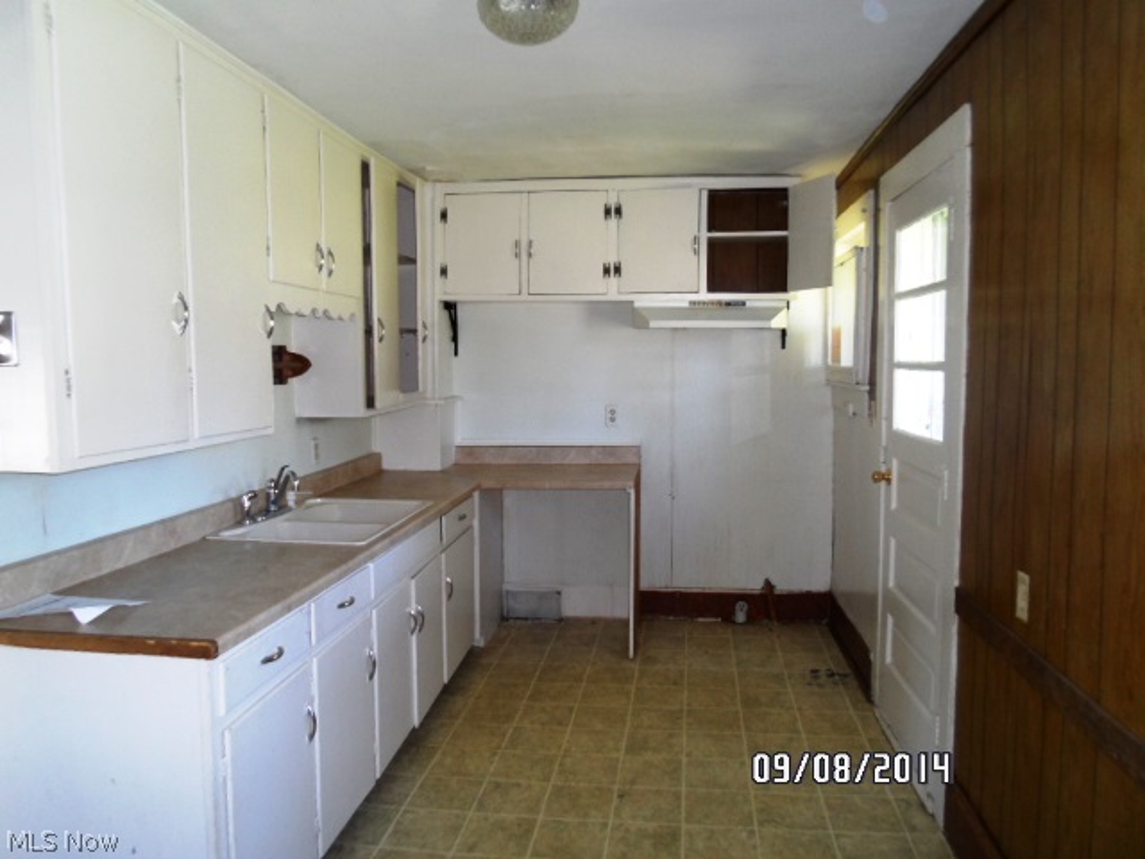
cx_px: 572
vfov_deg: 54.9
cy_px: 430
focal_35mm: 25
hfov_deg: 69.4
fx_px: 827
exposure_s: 1/30
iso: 160
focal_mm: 4.5
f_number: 2.5
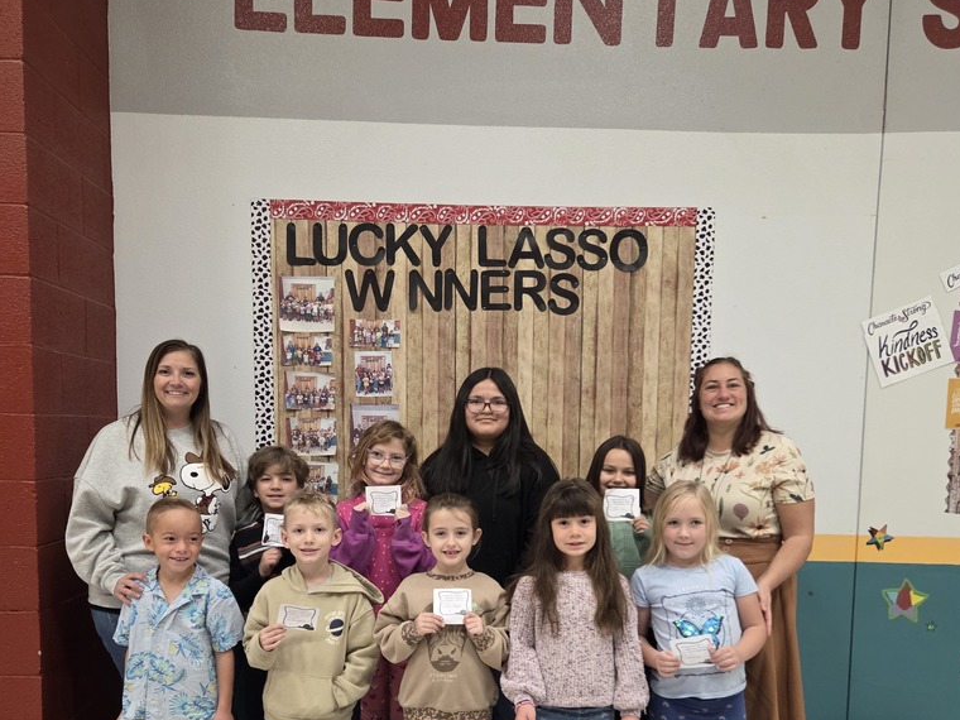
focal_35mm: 31
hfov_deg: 58.4
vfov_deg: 44.4
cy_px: 509
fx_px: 860
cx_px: 483
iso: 640
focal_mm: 5.4
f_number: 1.8
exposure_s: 1/120
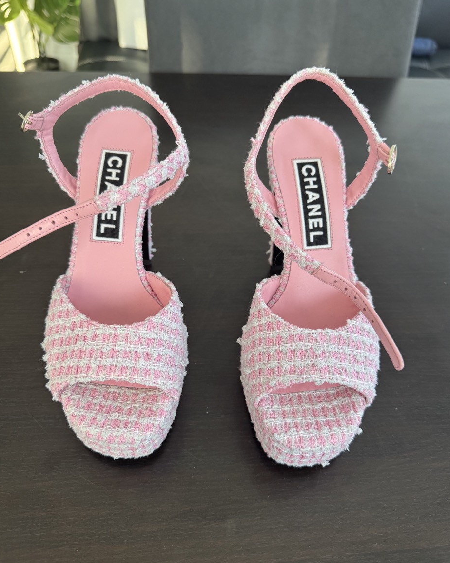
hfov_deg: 54.9
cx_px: 229
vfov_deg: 66.0
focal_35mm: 26
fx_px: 433
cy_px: 286
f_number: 1.78
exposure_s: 1/121
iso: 125
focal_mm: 6.76
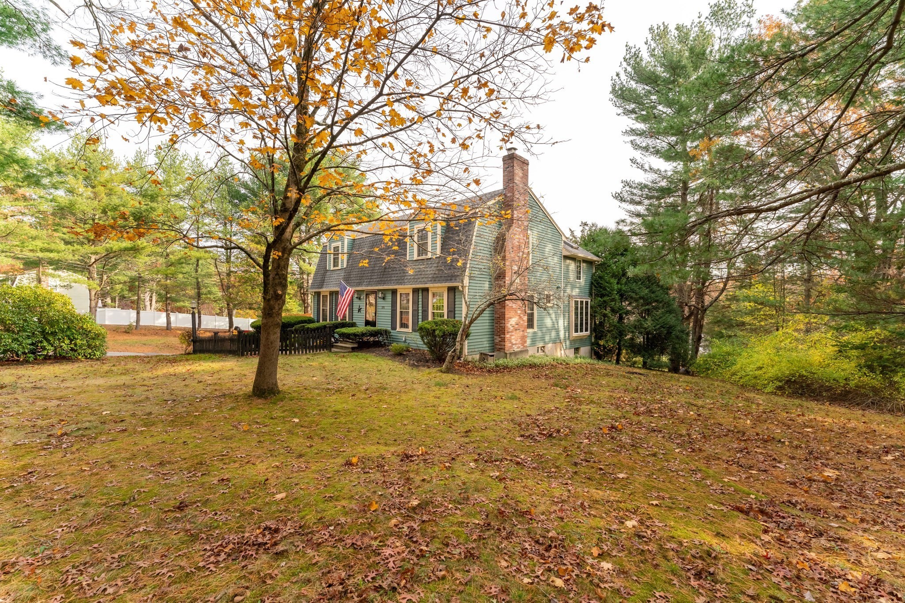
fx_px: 352
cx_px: 452
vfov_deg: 81.2
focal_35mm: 14
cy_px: 302
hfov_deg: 104.2
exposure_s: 1/4000
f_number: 5.6
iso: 320
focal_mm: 14
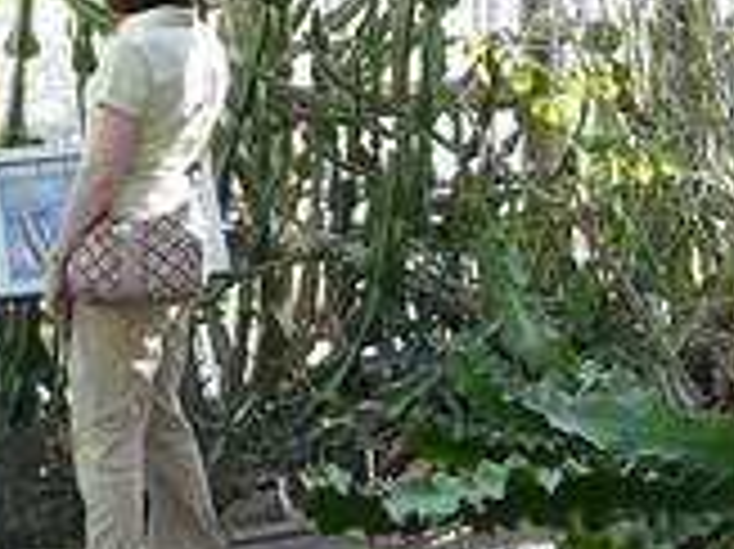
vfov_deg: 13.4
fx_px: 2331
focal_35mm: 110
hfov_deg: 17.5
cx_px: 725
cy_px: 320
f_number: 3.6
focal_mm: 4.6
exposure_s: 1/100
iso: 100
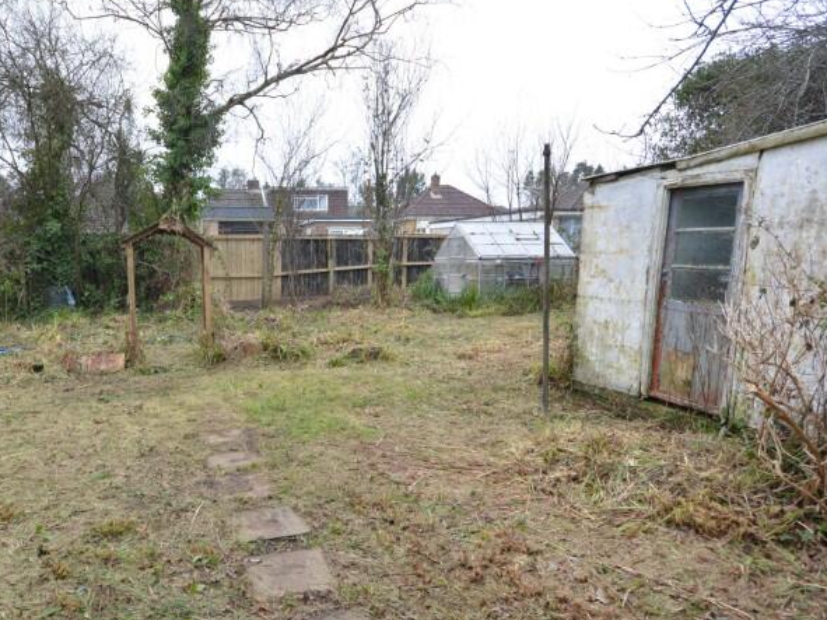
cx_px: 281
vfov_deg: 54.7
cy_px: 346
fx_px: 597
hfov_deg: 67.6
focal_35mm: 25
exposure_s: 1/20
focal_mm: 10
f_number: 8
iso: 400
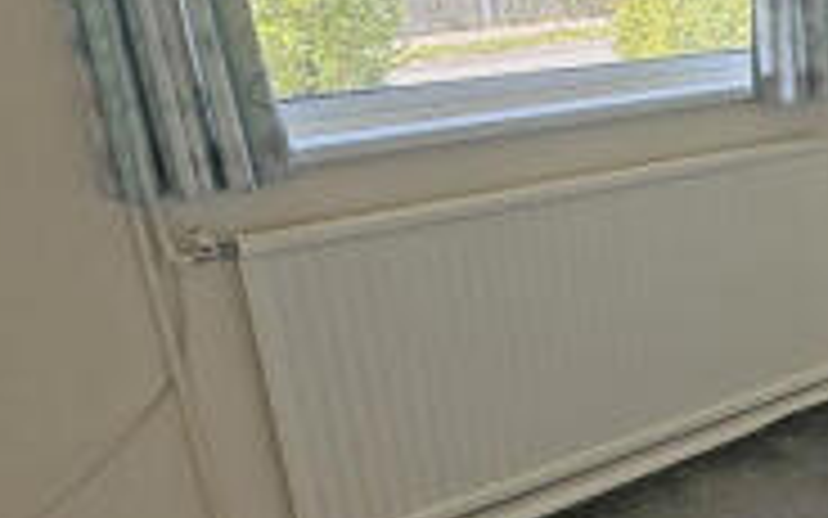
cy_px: 273
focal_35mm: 47
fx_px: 1061
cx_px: 916
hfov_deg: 36.1
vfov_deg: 27.4
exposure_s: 1/214
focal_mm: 2.22
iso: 40
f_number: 2.2
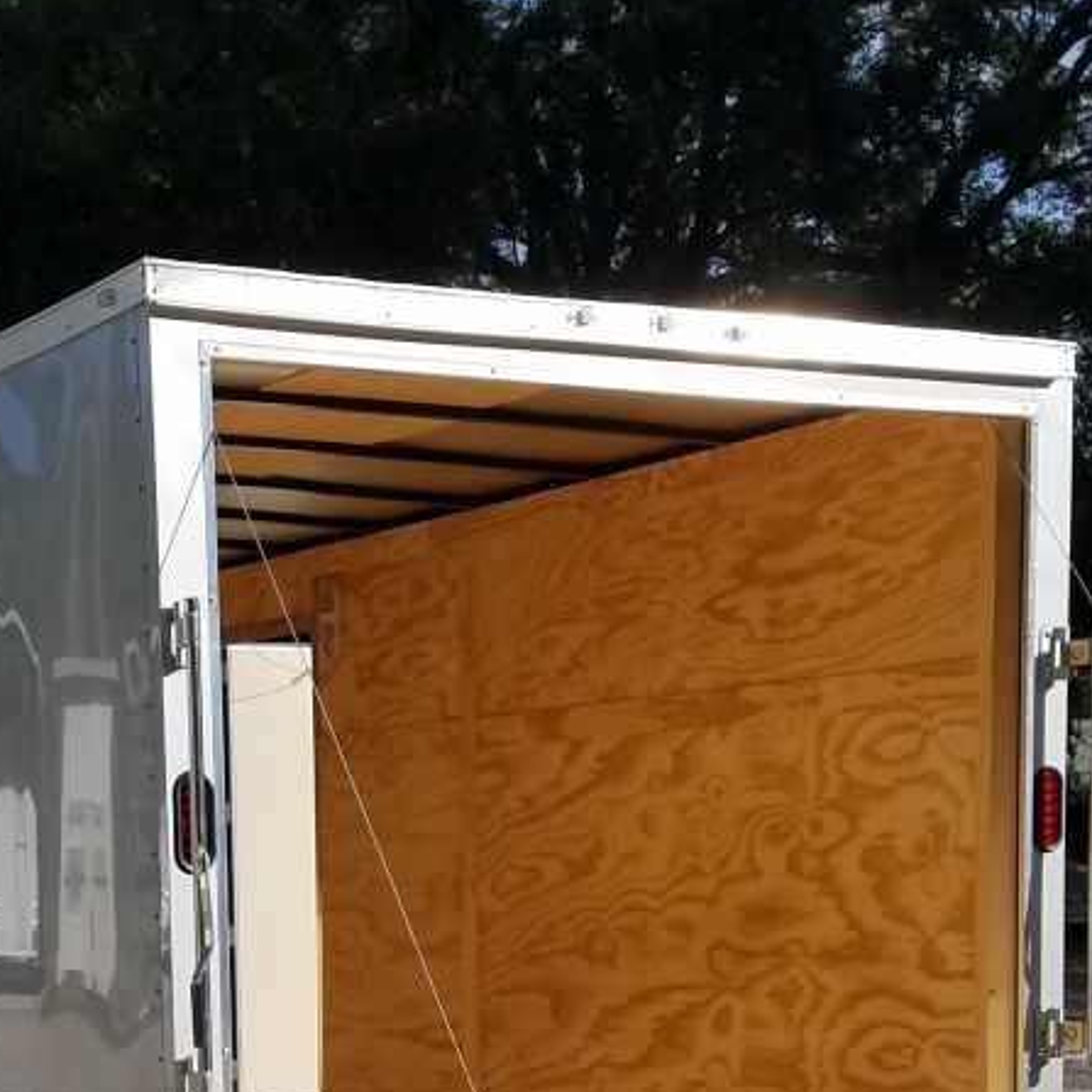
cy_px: 1021
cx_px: 423
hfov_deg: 23.9
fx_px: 2570
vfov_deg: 23.3
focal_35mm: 72
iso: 50
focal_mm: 4.2
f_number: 1.7
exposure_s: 1/3256
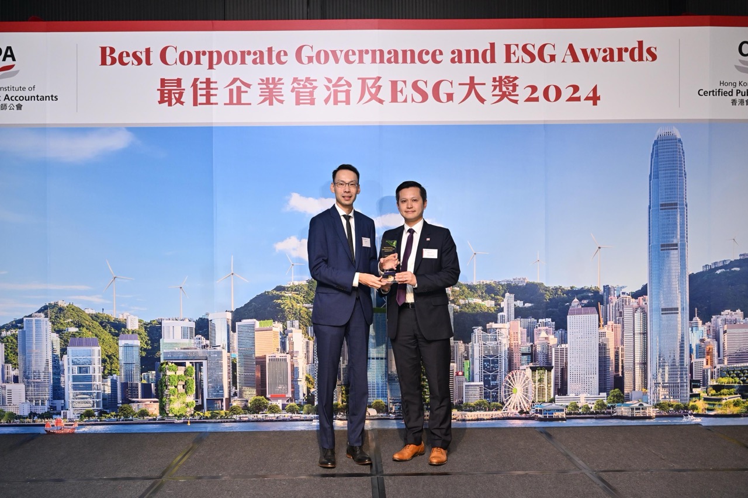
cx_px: 374
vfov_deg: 37.8
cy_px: 249
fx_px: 727
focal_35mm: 35
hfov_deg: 54.4
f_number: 5.6
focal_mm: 35
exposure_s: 1/100
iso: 1250
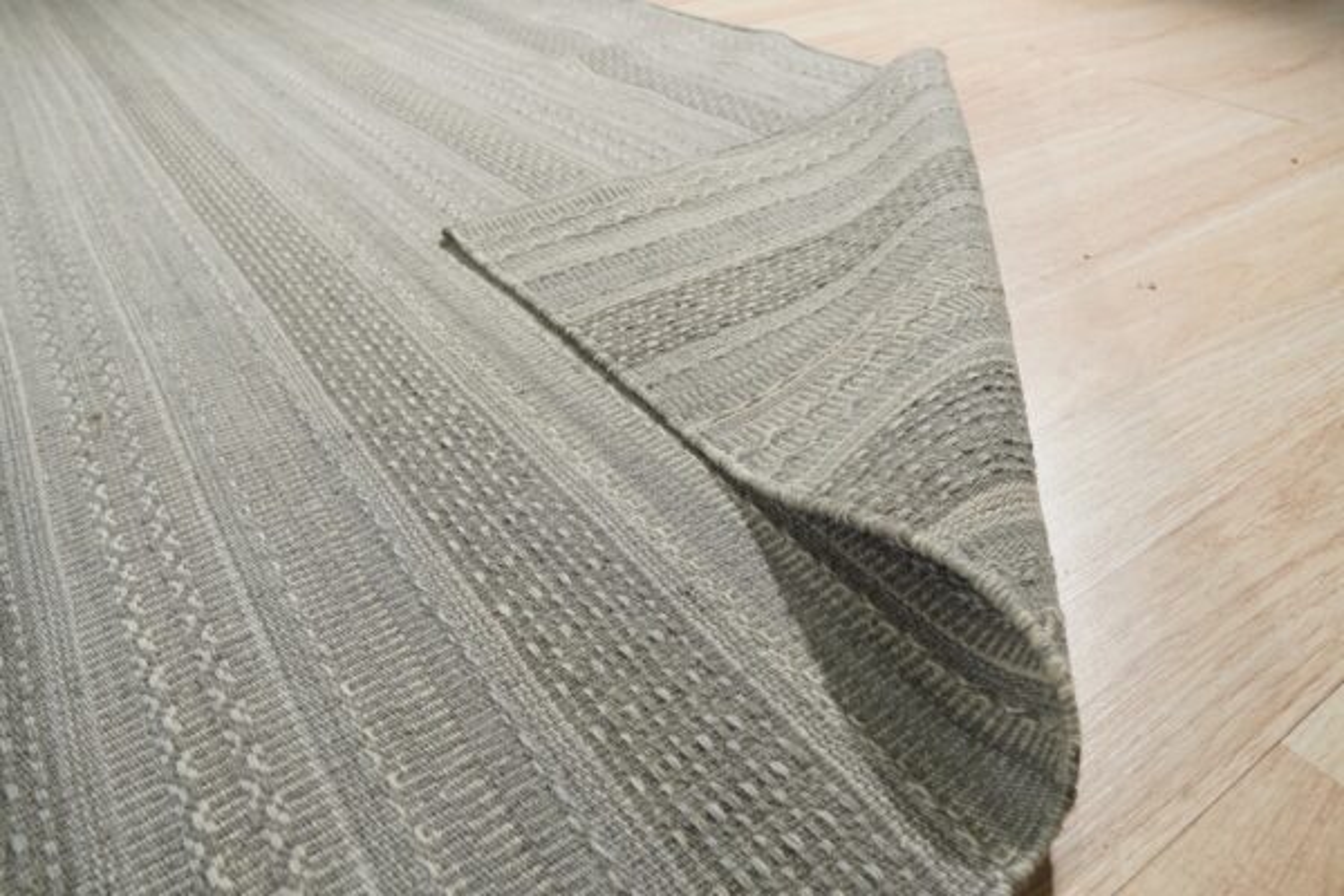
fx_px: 896
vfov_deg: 53.1
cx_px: 672
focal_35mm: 24
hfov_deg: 73.7
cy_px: 448
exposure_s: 1/250
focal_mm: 16
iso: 1250
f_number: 5
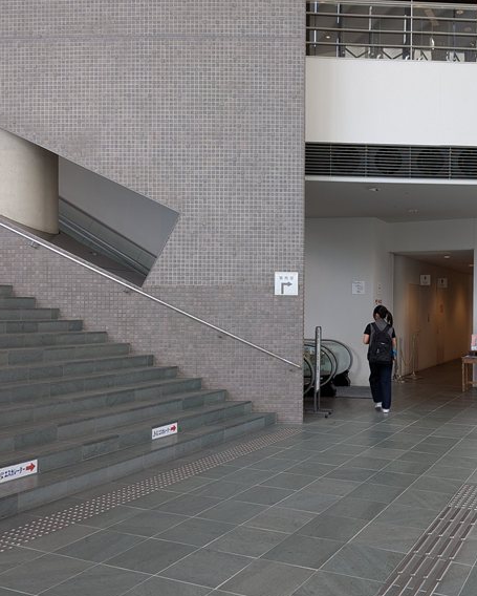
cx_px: 373
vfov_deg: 55.6
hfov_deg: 43.9
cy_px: 304
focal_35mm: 32
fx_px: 564
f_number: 1.85
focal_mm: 6.81
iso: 59
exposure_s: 1/99
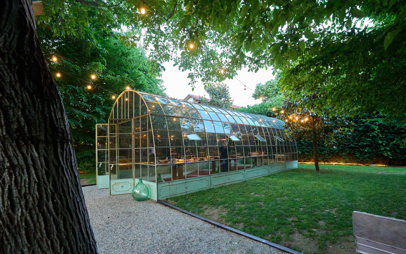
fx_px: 188
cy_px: 139
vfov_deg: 67.8
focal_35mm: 17
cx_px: 211
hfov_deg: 94.3
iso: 8000
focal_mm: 16
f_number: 6.3
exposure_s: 1/80
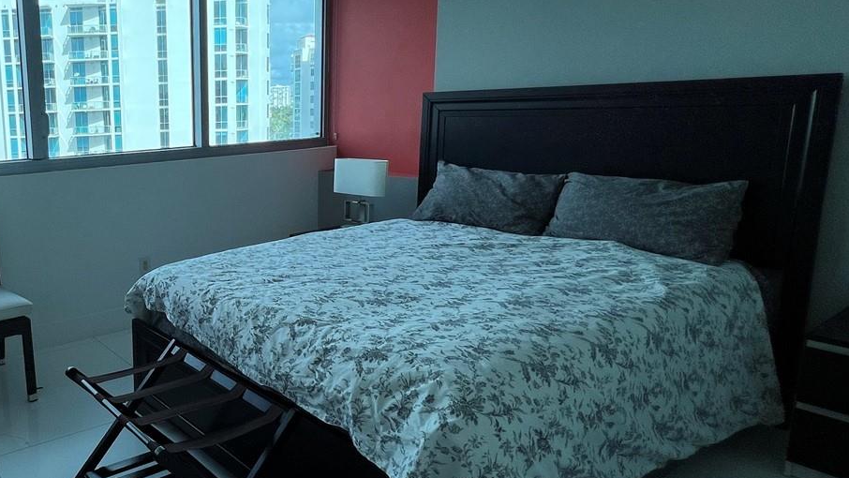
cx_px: 138
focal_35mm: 25
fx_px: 563
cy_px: 215
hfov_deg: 65.4
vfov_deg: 45.9
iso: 32
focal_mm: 1.57
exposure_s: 1/686
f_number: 1.8
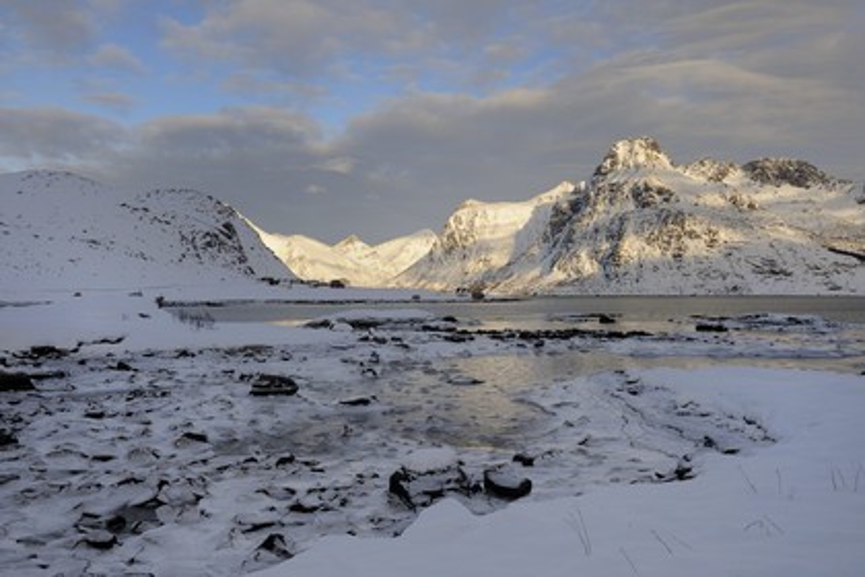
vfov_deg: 41.1
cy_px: 288
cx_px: 432
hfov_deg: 58.7
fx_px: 769
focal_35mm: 32
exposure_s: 1/160
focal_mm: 32
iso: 200
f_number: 14
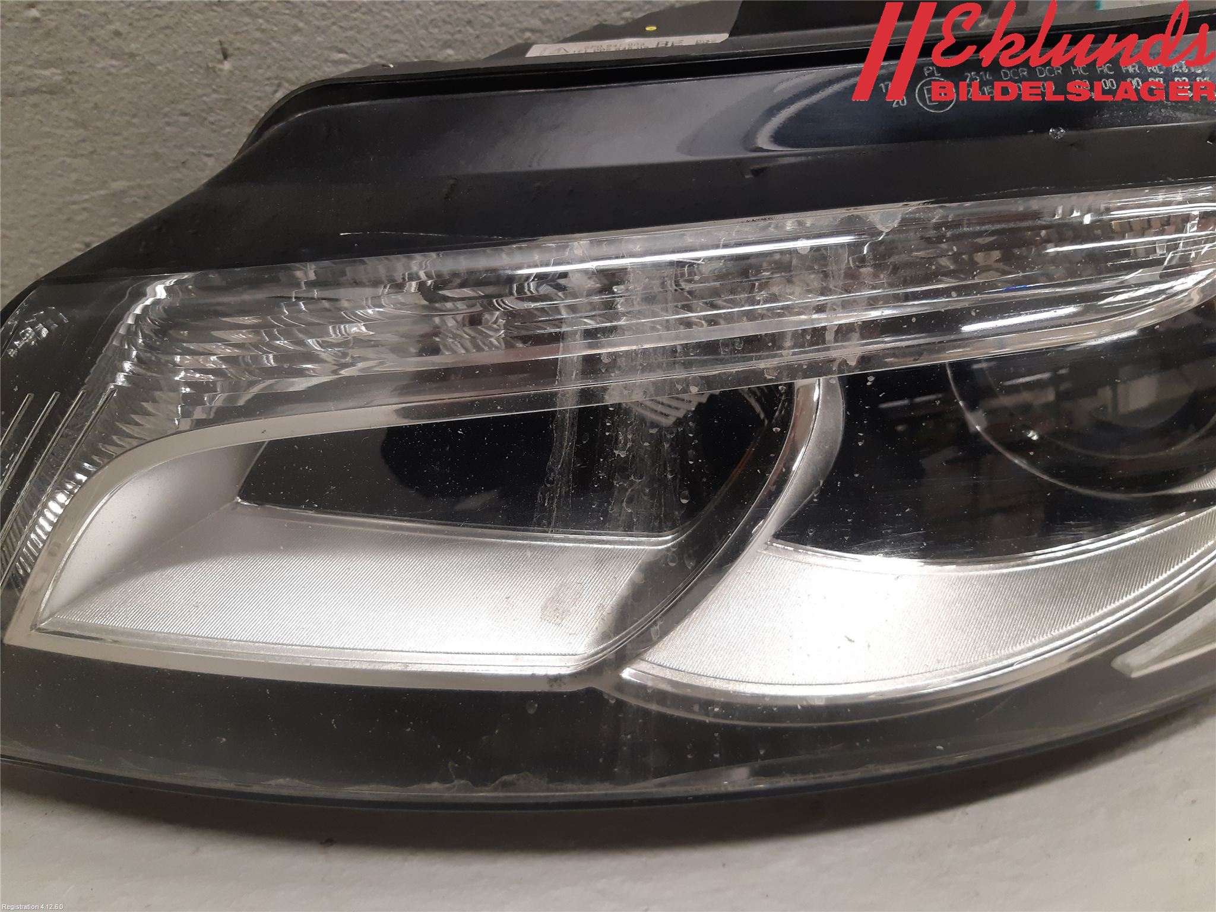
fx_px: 913
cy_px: 456
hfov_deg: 67.3
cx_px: 608
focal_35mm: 26
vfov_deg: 53.1
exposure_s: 1/50
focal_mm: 3.93
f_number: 1.7
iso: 125
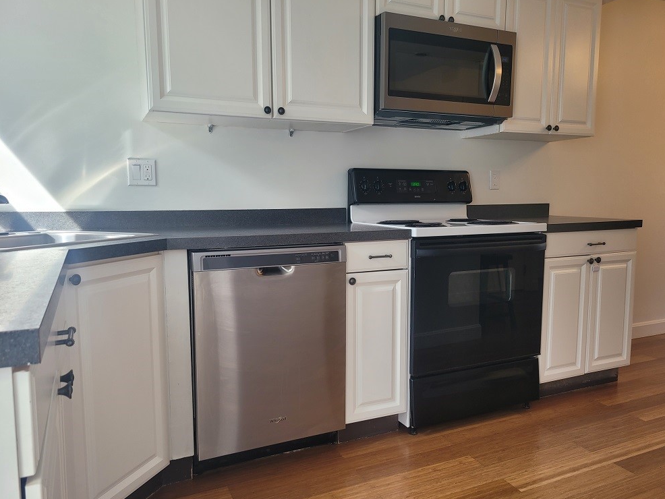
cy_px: 252
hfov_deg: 65.3
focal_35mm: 27
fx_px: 519
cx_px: 343
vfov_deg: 51.4
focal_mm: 5.4
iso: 80
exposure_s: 1/120
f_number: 1.8
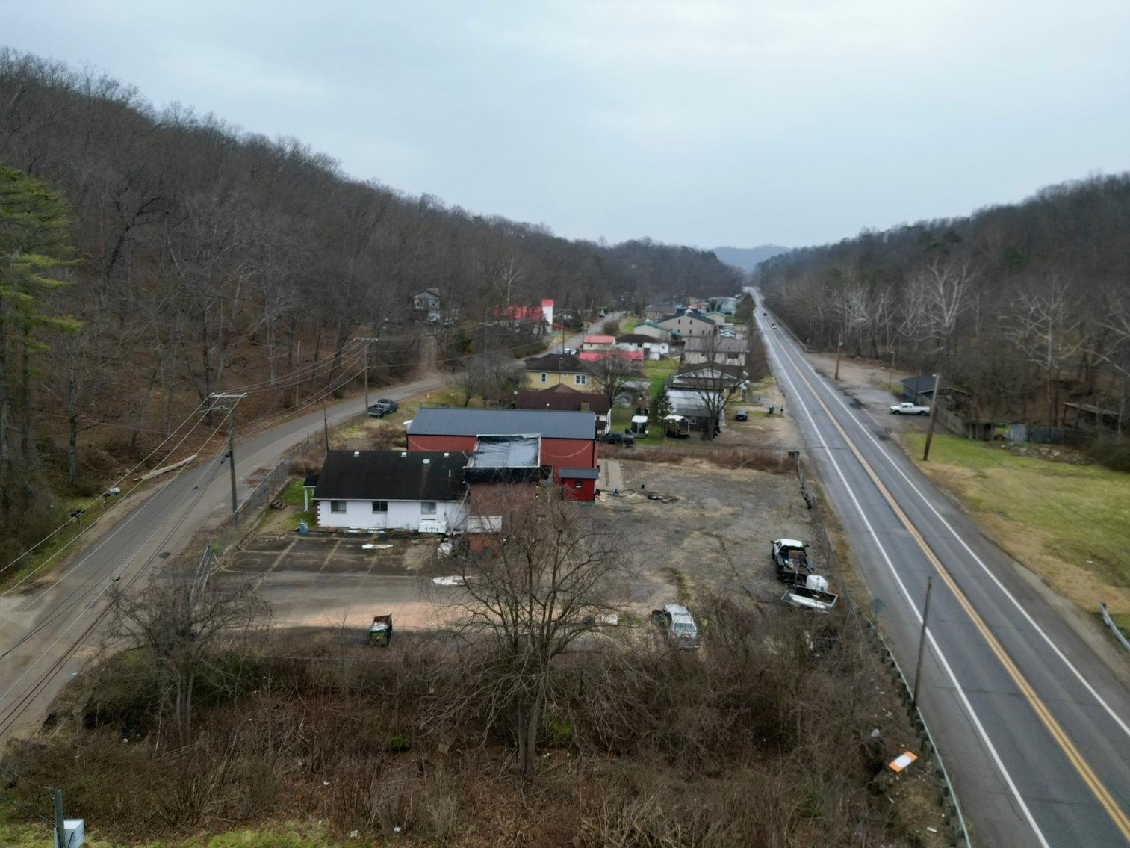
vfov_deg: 56.8
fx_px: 784
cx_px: 565
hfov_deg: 71.6
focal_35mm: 24
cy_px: 424
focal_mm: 6.72
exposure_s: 1/350
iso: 120
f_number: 1.7
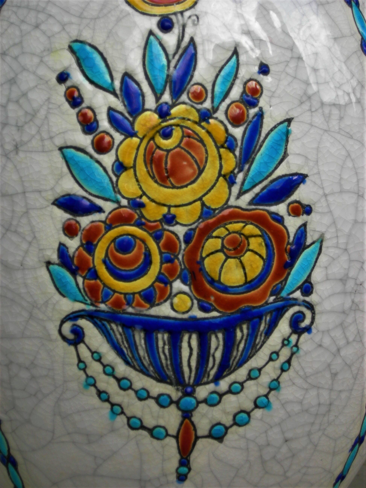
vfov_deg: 23.0
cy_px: 244
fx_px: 1198
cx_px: 183
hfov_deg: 17.4
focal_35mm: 85
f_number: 4.1
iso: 64
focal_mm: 17.7
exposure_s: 1/96.7
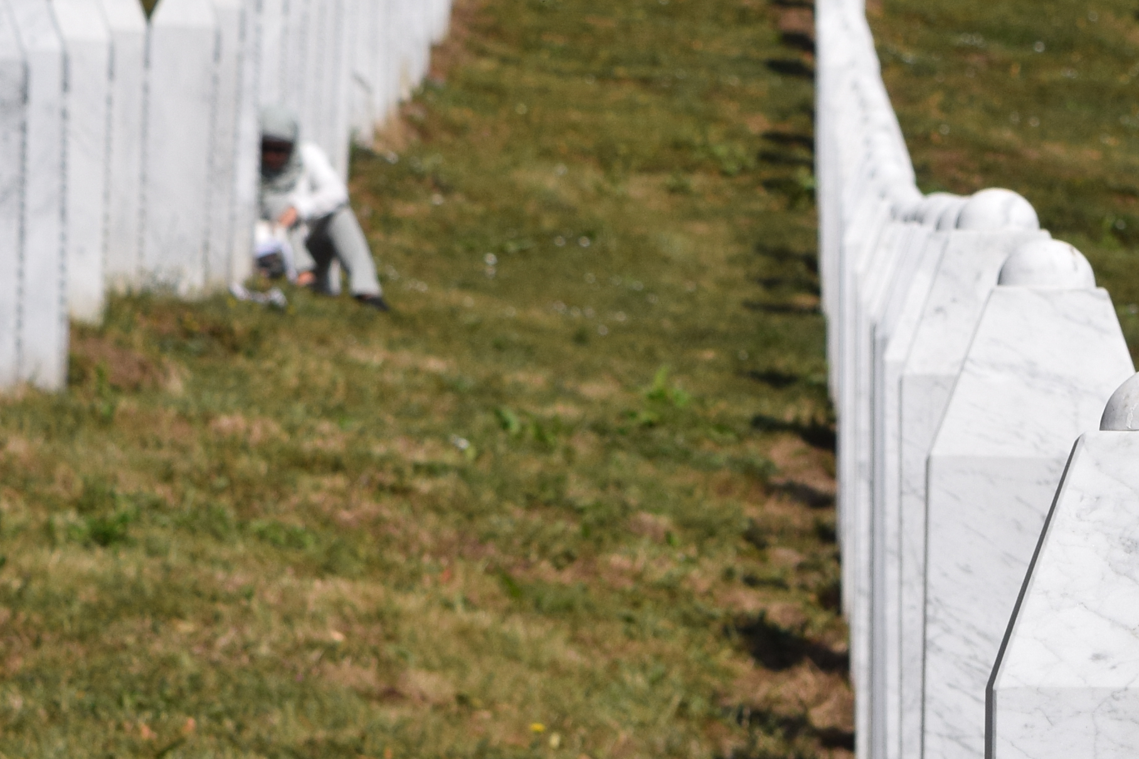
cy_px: 678
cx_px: 1554
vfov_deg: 6.0
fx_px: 7214
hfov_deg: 8.9
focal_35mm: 228
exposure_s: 1/2000
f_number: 8
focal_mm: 46
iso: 280
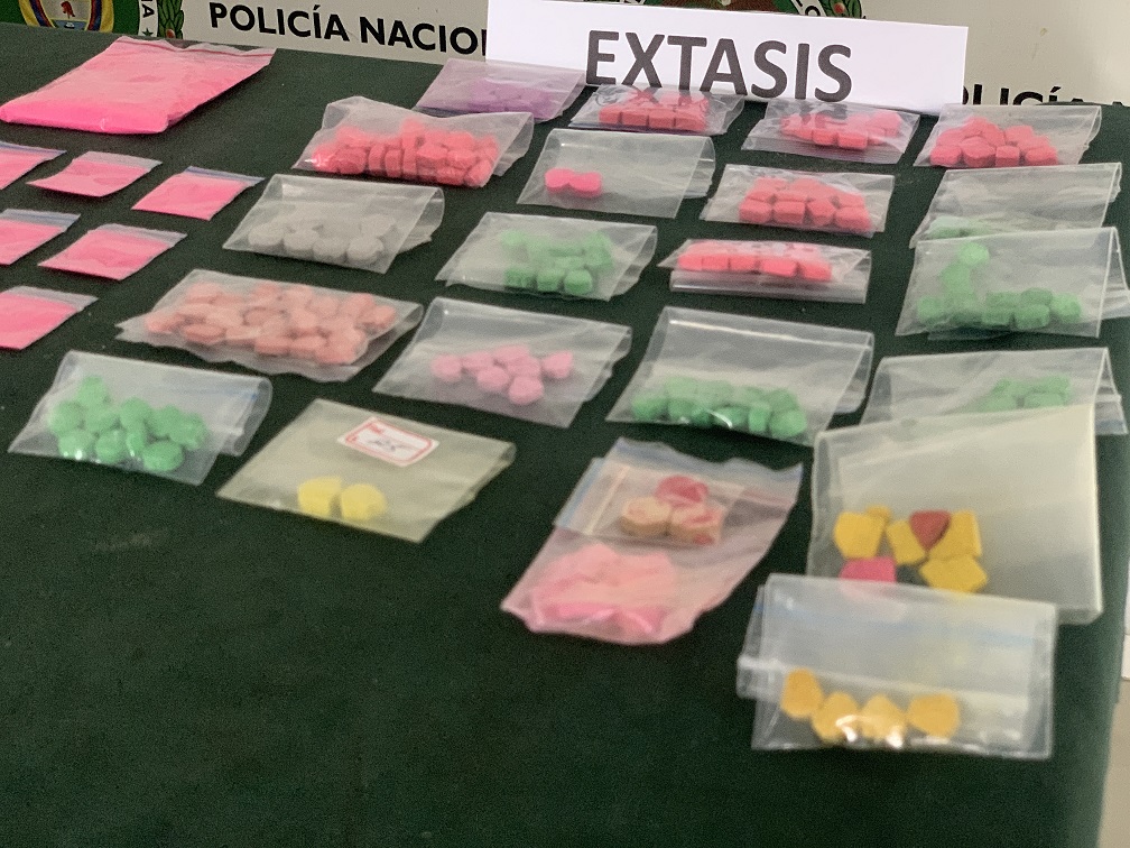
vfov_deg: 28.0
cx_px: 565
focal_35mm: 52
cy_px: 424
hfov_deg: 36.8
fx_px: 1697
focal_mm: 6
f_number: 2.4
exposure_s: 1/58
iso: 400
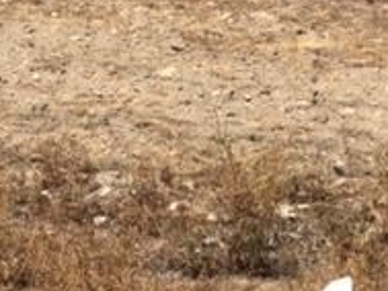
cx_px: -113
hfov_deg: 18.6
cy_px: -27
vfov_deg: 14.8
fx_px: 1099
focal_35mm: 98
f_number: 2.2
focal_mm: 4.15
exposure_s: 1/2198
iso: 32
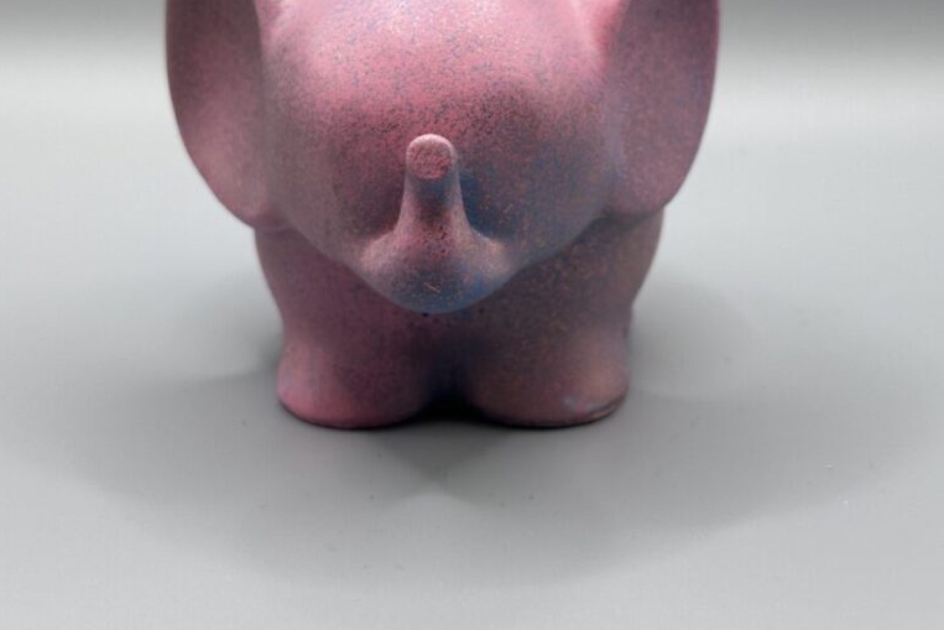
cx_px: 471
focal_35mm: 67
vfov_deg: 20.0
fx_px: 1757
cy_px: 73
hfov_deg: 30.1
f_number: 1.78
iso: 64
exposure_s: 1/167
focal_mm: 6.86
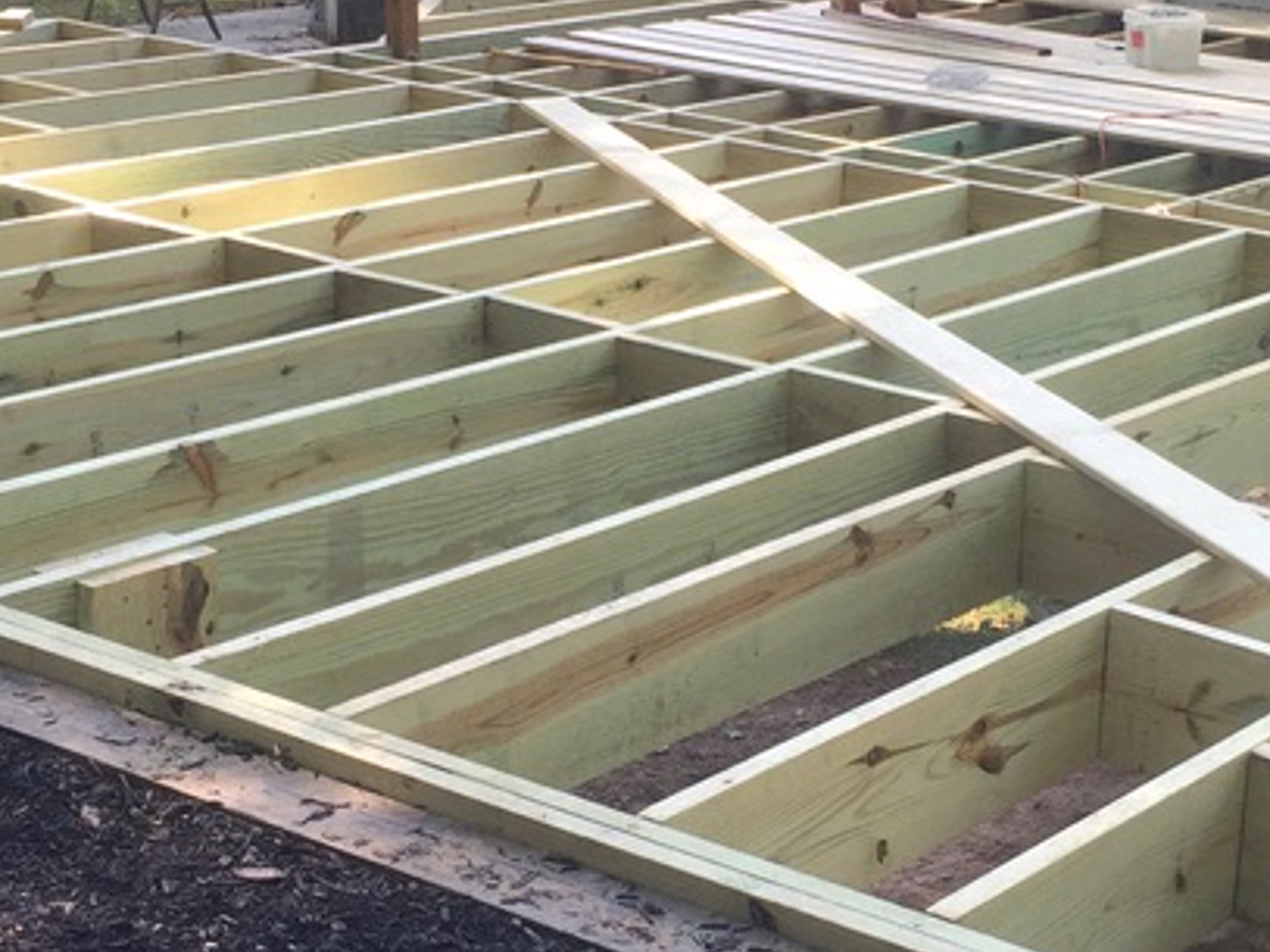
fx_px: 2677
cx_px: 874
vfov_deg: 20.2
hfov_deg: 26.5
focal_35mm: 73
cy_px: 499
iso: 40
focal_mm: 4.15
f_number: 2.2
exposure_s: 1/120
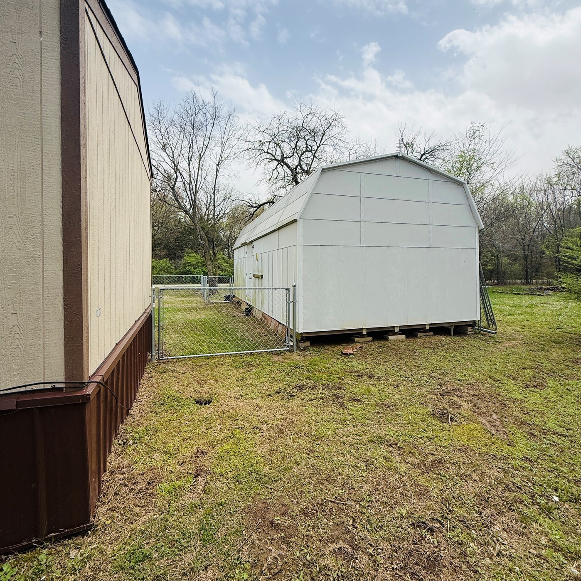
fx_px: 323
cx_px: 291
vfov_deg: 83.8
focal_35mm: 17
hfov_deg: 84.0
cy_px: 268
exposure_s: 1/1901
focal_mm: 2.22
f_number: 2.2
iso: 50
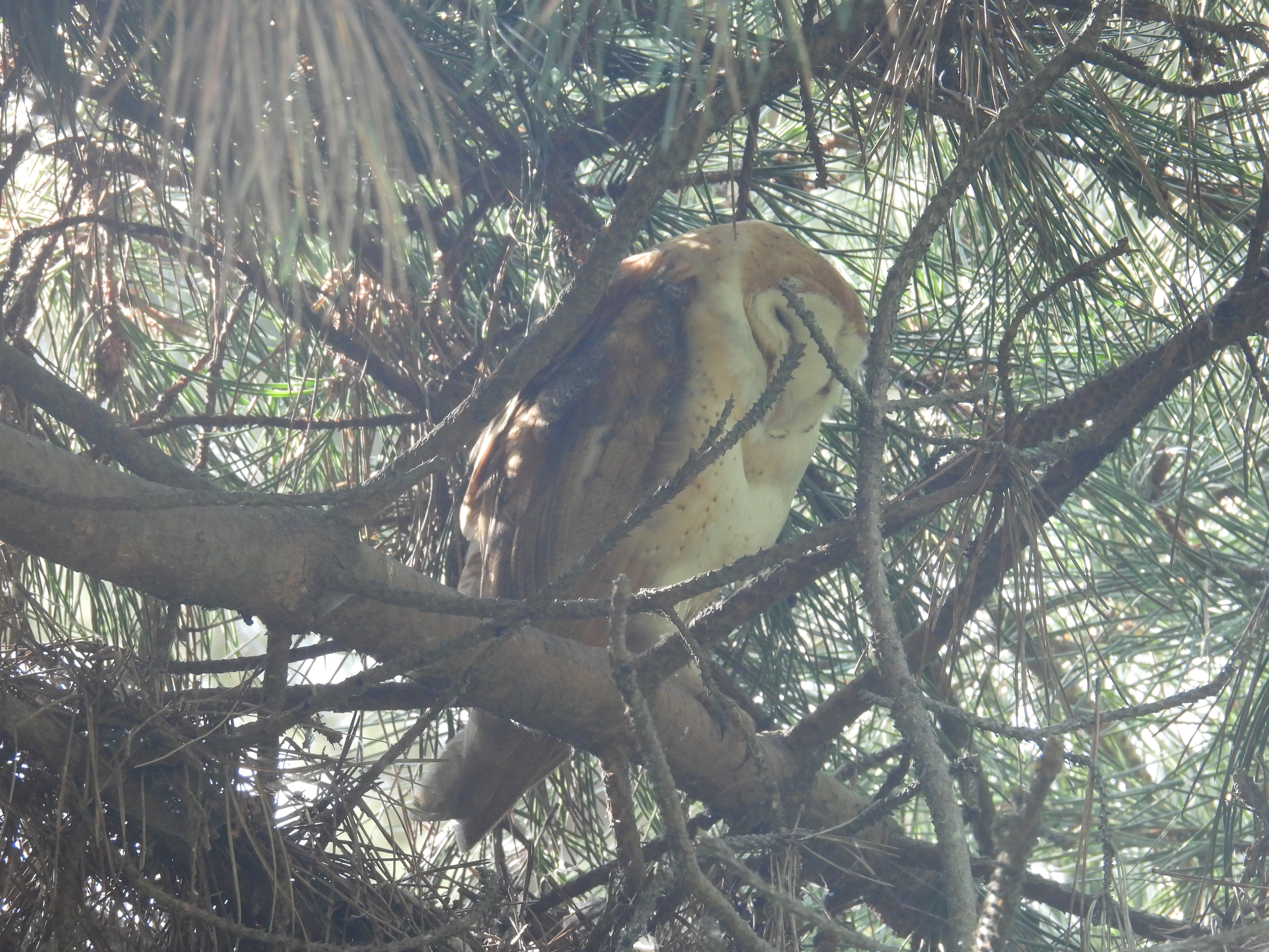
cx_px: 634
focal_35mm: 650
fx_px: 23829
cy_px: 476
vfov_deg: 2.3
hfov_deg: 3.1
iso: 400
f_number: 5.6
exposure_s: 1/80
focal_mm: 116
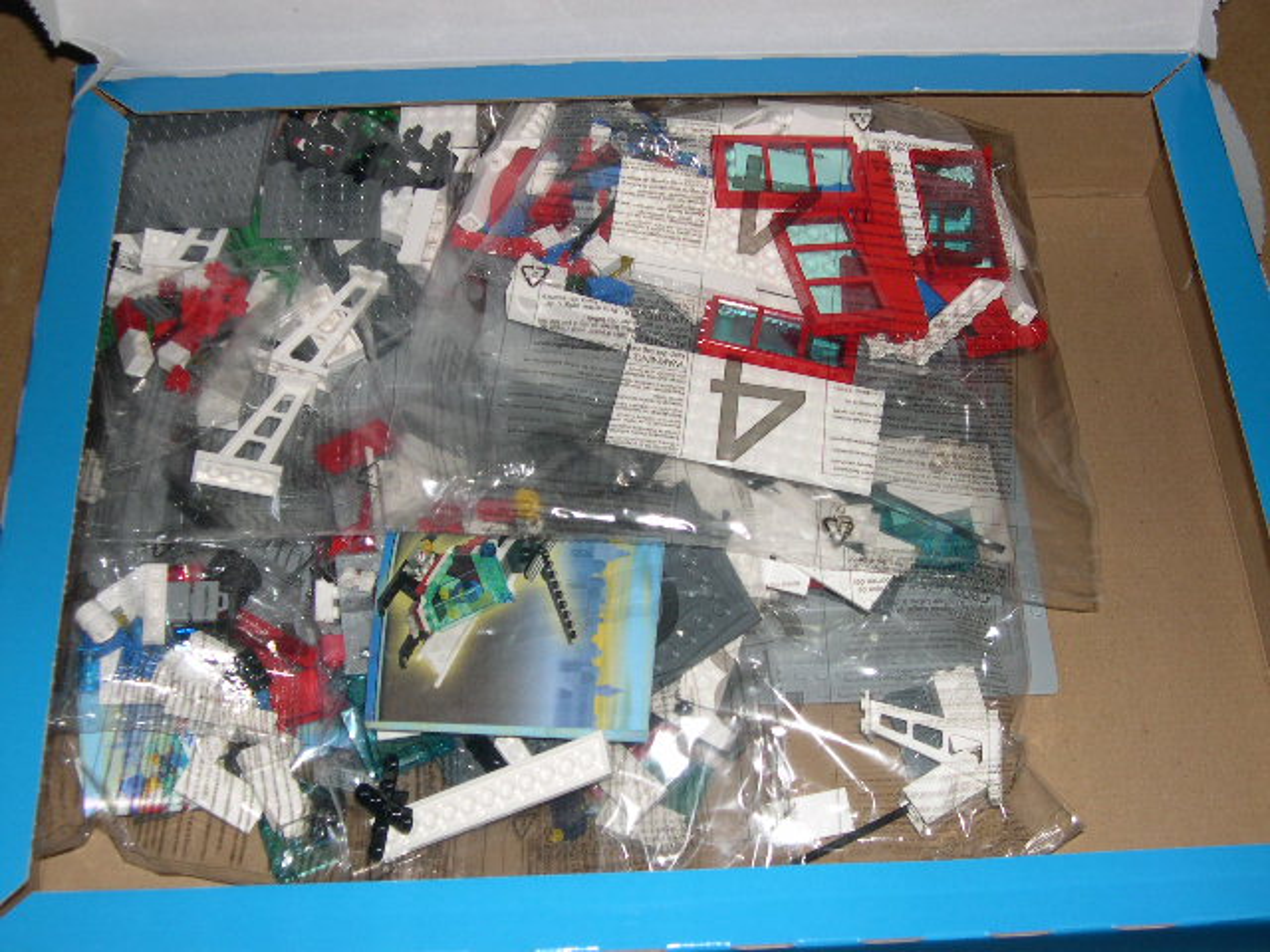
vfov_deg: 30.9
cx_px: 635
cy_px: 476
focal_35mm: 47
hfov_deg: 40.4
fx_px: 1724
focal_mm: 10.1
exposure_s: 1/60
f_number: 3.1
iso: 100
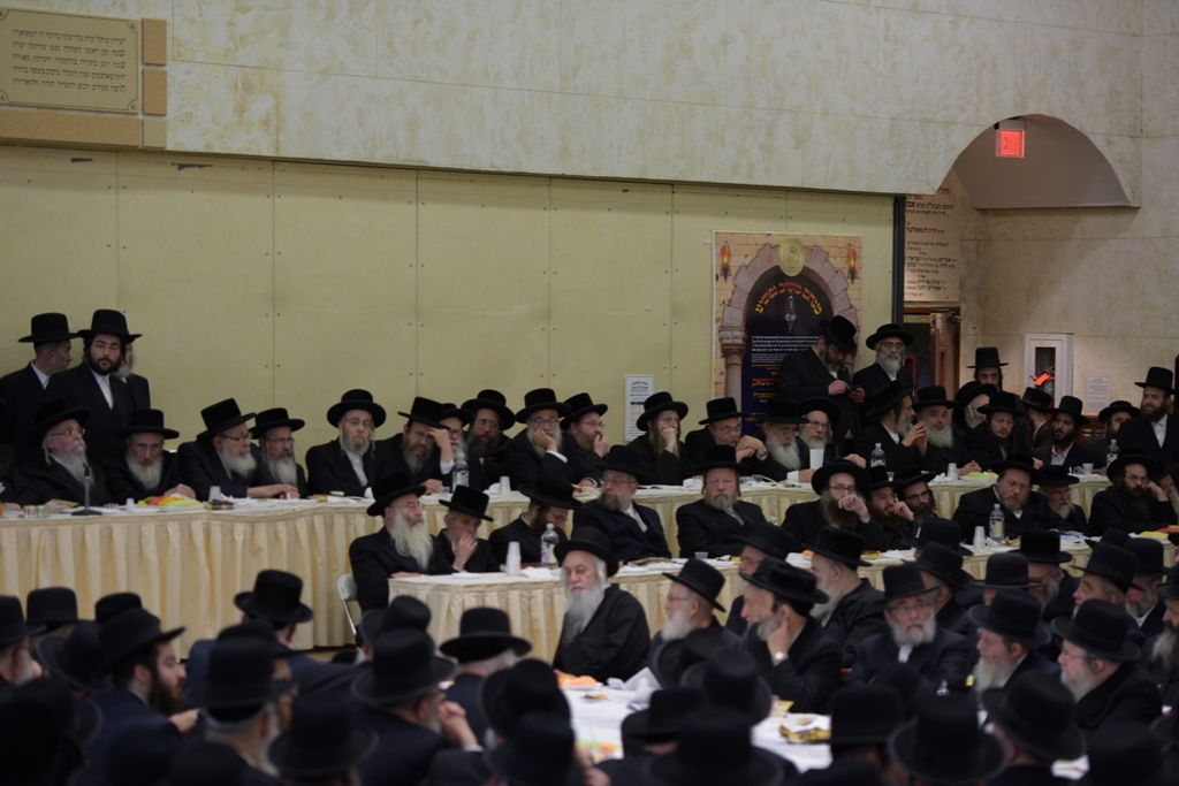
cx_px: 590
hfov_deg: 20.0
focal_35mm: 102
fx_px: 3341
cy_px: 393
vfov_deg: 13.4
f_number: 2.8
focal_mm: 102
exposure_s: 1/125
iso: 500
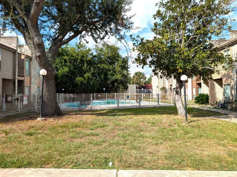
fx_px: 164
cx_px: 118
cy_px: 88
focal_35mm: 24
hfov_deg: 71.6
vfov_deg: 56.8
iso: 21
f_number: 1.68
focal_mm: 6.9
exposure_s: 1/1357
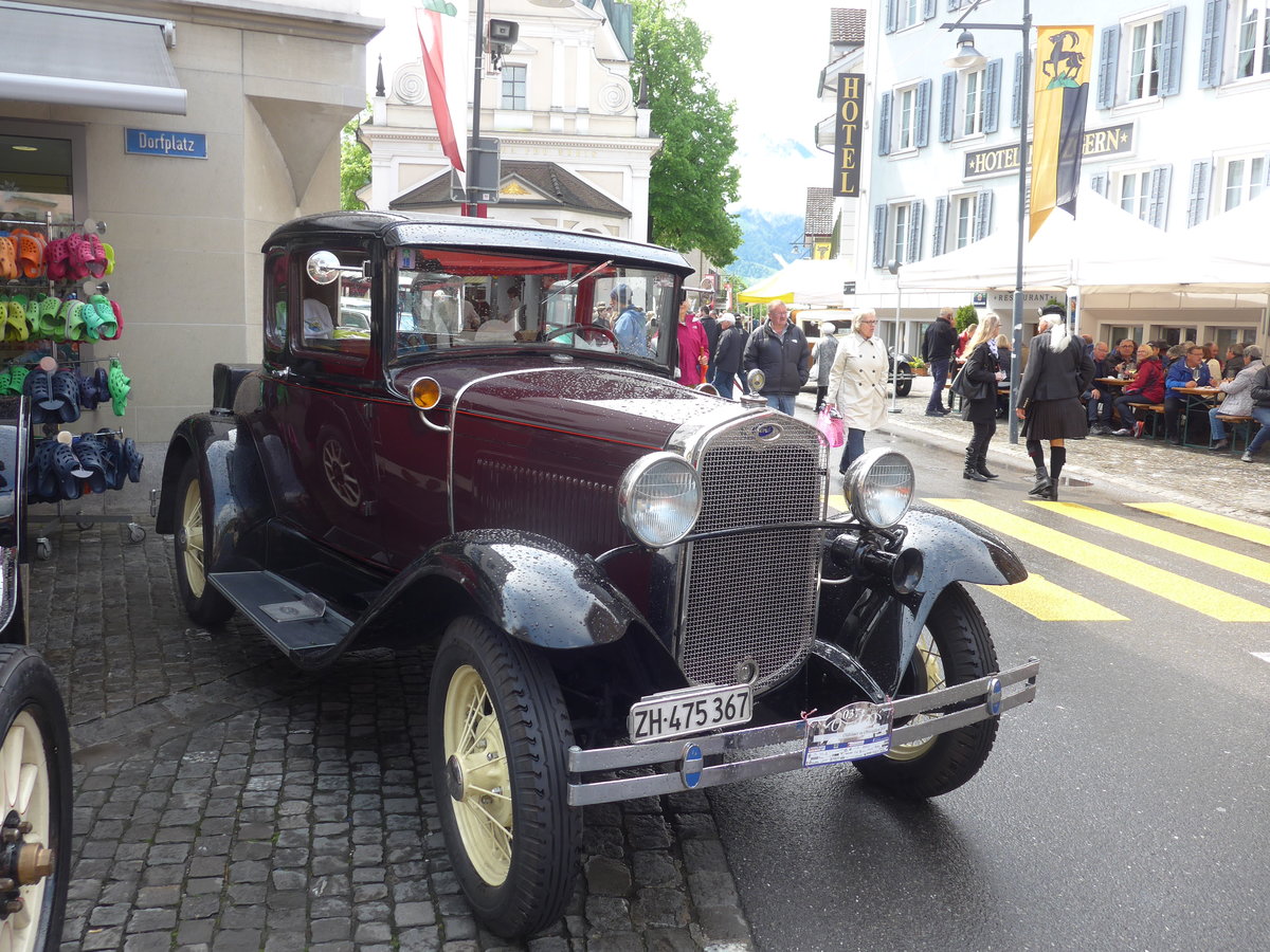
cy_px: 476
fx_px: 1064
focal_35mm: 29
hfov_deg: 61.7
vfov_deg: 48.2
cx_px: 635
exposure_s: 1/250
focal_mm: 6
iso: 80
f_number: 2.8
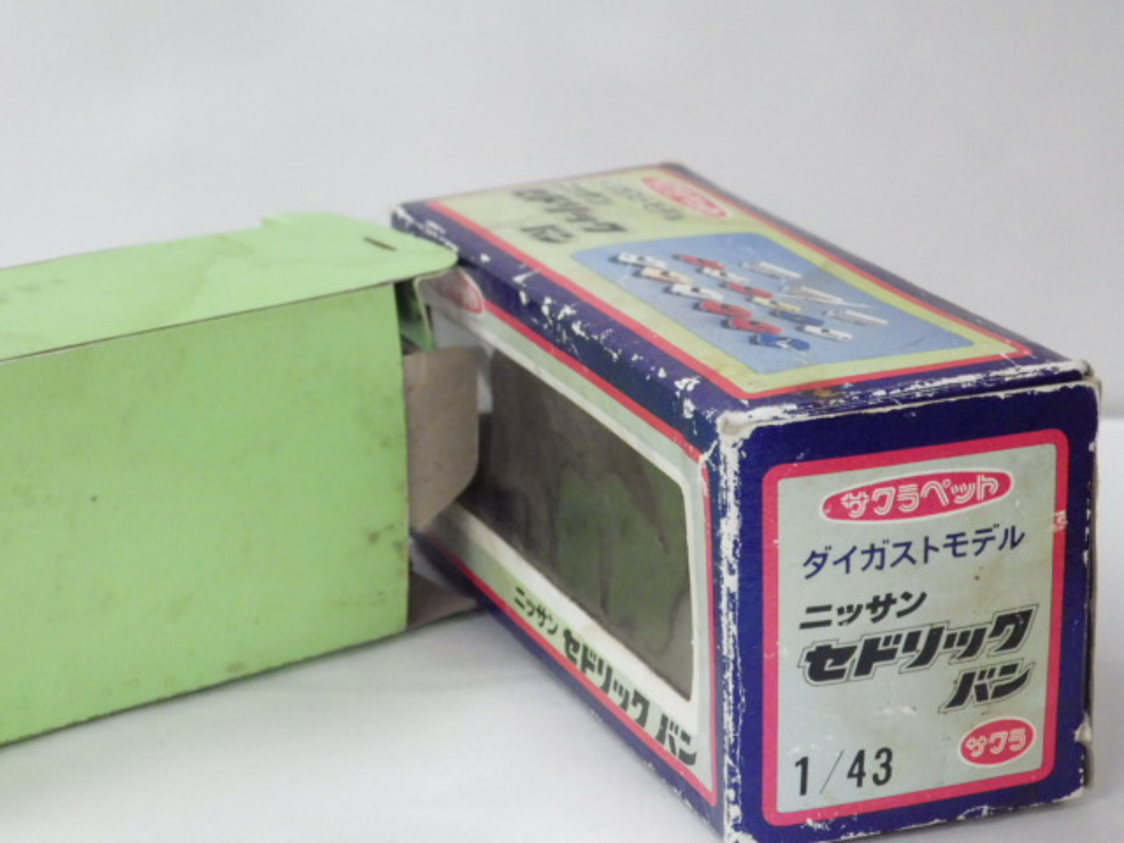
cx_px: 562
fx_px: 2825
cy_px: 422
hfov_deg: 22.5
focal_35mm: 87
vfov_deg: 17.0
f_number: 4.4
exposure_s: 1/50
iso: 800
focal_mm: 15.6
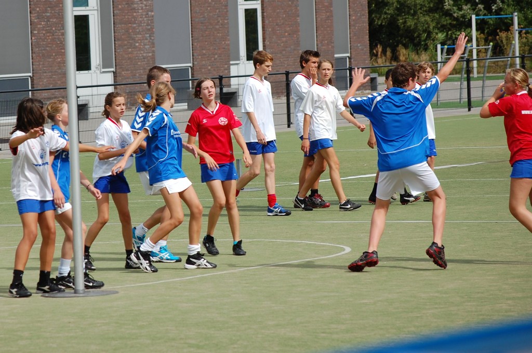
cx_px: 266
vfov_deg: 6.8
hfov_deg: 10.2
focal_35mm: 202
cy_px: 176
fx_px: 2989
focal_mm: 135
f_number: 6.3
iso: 200
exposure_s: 1/640
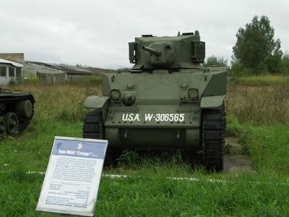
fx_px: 442
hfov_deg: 36.2
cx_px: 144
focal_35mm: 53
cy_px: 108
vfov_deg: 27.5
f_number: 3.5
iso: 50
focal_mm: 13.7
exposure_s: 1/160
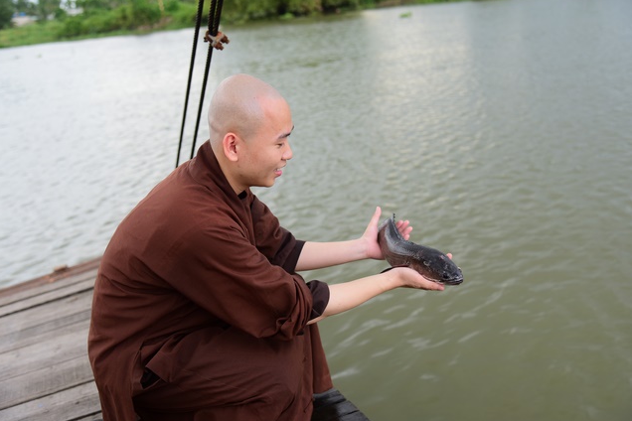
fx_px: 790
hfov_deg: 43.6
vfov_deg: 29.9
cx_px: 317
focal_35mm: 45
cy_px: 210
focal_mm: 44
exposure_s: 1/250
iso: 320
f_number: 4
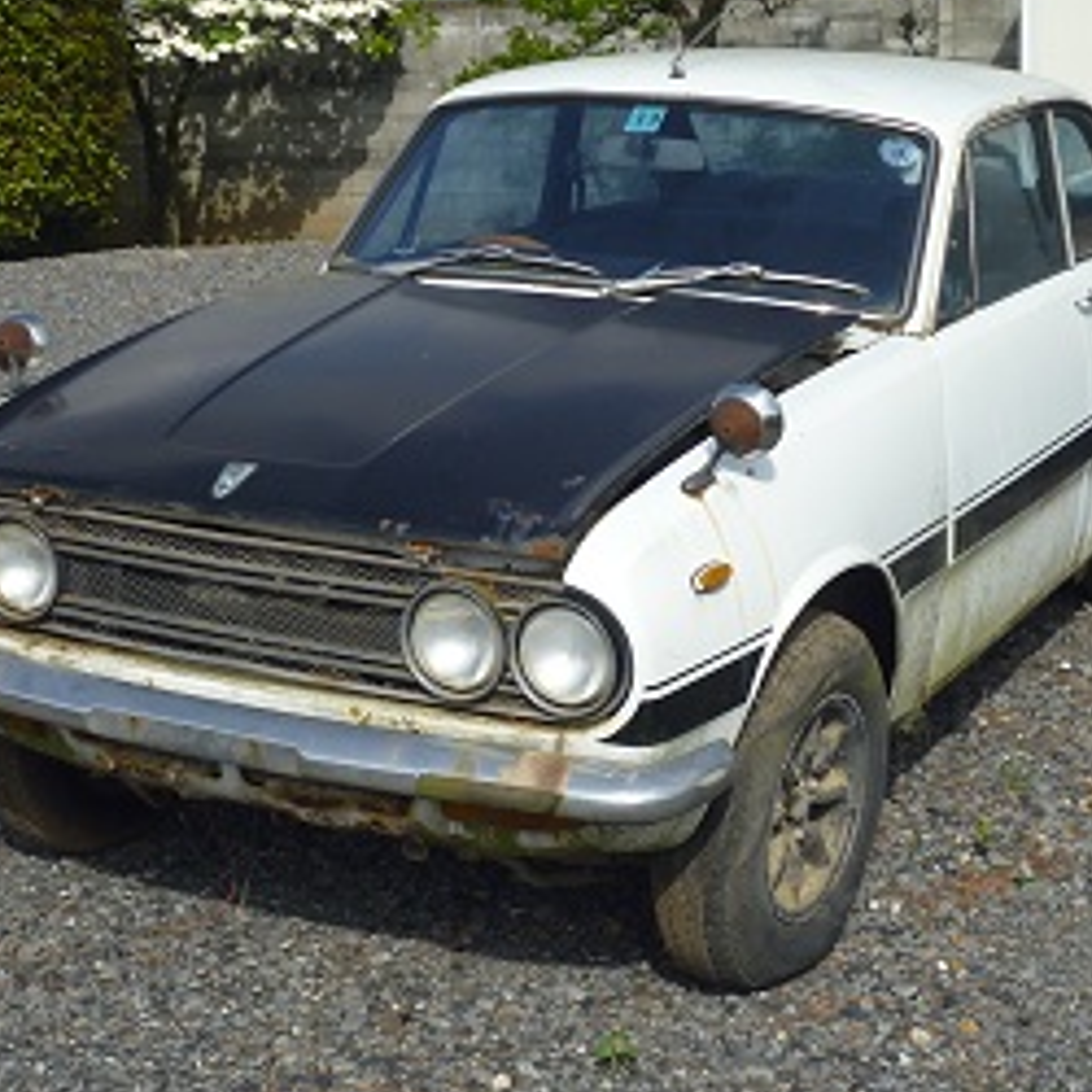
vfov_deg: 25.3
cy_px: 454
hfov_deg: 25.4
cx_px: 533
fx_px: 2427
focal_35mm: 68
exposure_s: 1/100
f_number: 13
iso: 100
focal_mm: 8.6
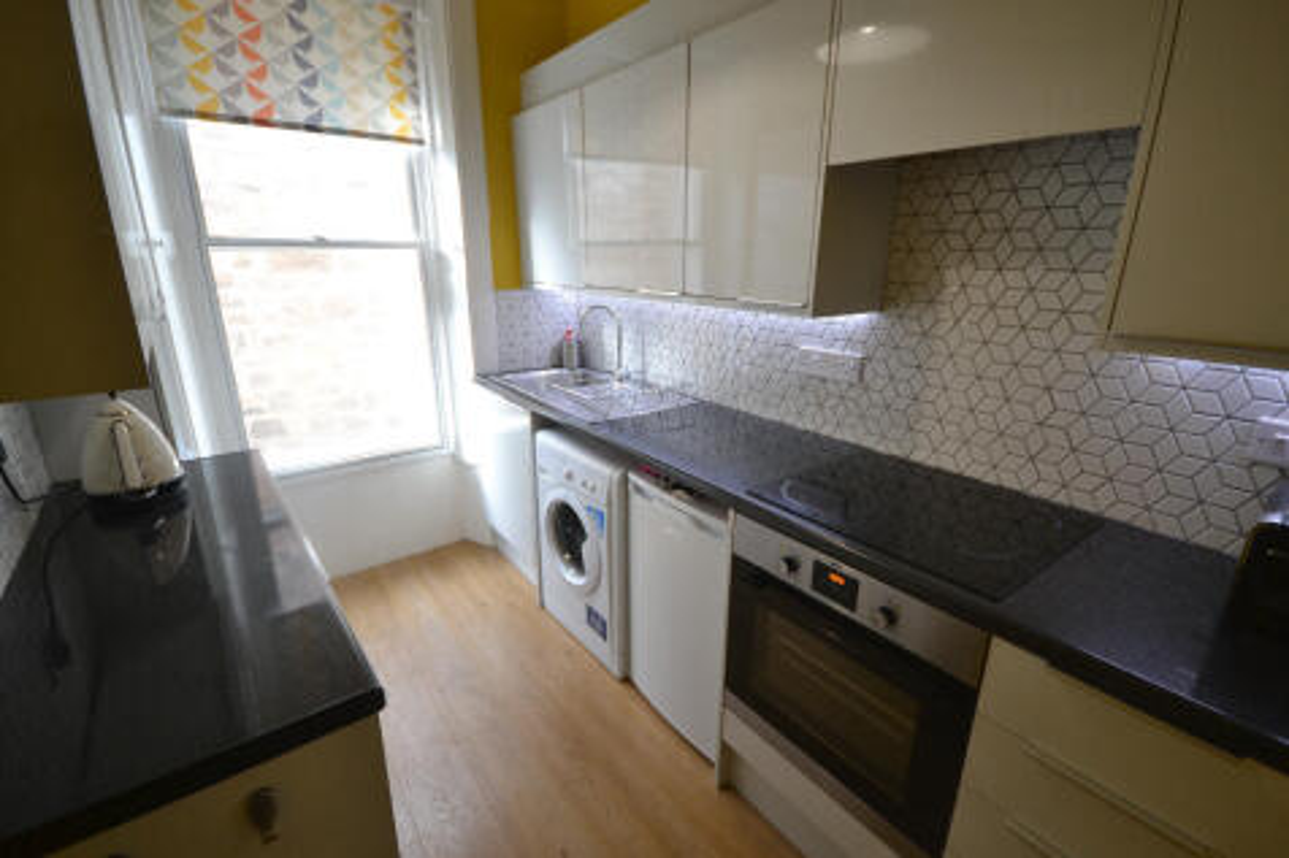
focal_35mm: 15
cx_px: 644
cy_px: 429
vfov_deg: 77.3
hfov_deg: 100.4
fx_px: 537
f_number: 4
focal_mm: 10
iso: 400
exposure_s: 1/60
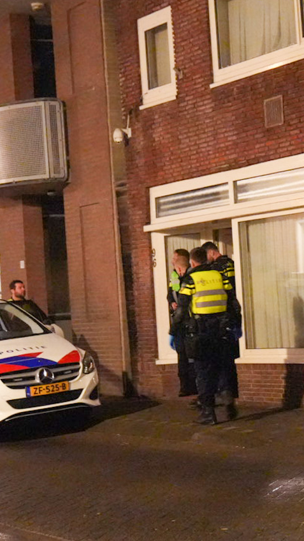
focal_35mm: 102
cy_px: 302
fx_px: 1462
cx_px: 308
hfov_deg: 11.7
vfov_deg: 20.9
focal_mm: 43
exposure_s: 1/40
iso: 20000
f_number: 2.8
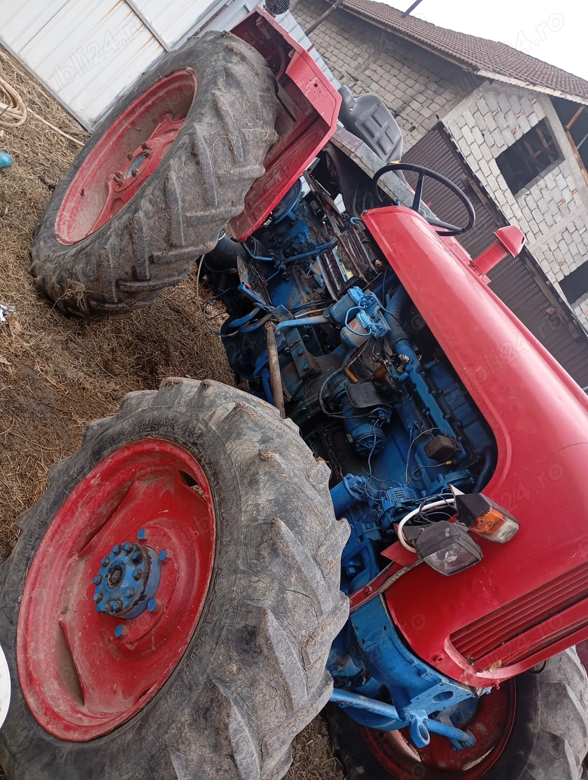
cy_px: 390
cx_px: 294
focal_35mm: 28
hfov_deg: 49.9
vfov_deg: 63.4
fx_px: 633
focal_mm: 4.27
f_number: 1.8
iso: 118
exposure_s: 1/100
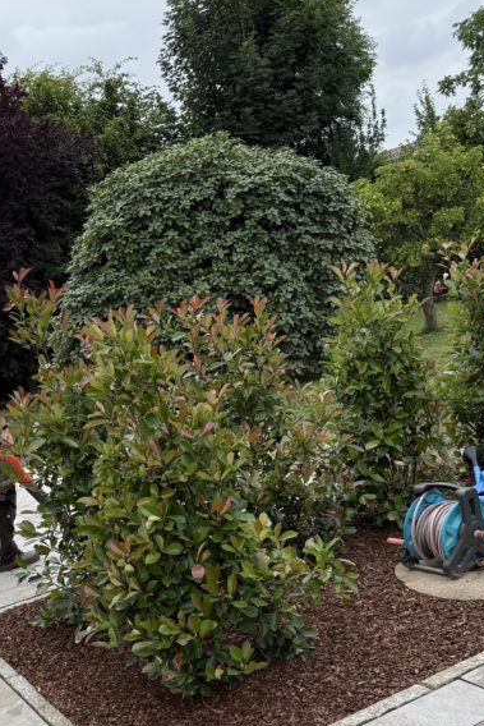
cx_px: 132
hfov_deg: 29.5
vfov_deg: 42.2
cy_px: 546
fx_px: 907
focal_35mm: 45
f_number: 1.78
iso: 80
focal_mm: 6.76
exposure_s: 1/1855
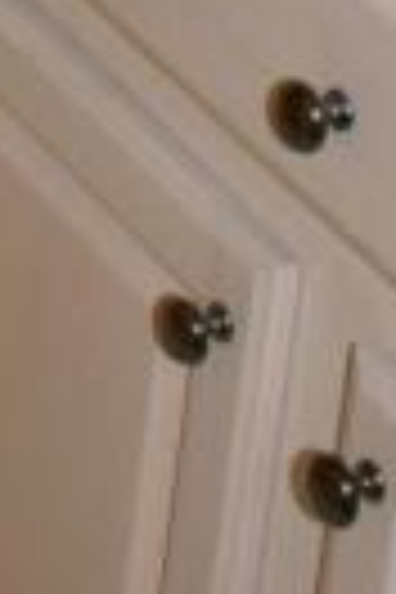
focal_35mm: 174
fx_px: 2871
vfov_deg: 10.0
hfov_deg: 7.5
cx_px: -430
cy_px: -920
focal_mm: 20
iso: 400
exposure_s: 1/60
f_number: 5.6
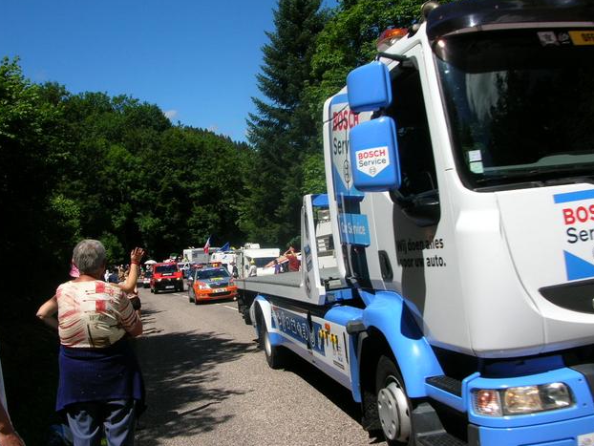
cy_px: 219
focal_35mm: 36
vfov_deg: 39.7
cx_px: 294
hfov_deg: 51.3
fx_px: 618
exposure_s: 1/392
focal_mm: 5.8
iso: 50
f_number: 5.6
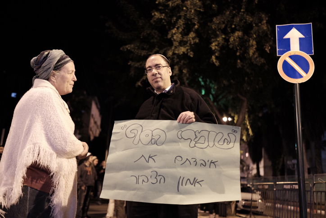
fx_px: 317
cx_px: 163
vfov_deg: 37.9
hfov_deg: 54.4
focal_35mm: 35
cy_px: 109
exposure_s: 1/60
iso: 2000
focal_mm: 23
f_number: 1.4
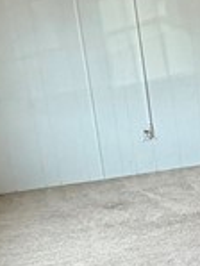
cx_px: 505
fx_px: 738
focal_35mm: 96
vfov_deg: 20.4
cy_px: 175
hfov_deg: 11.9
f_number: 2.2
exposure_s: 1/120
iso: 160
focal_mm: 2.22
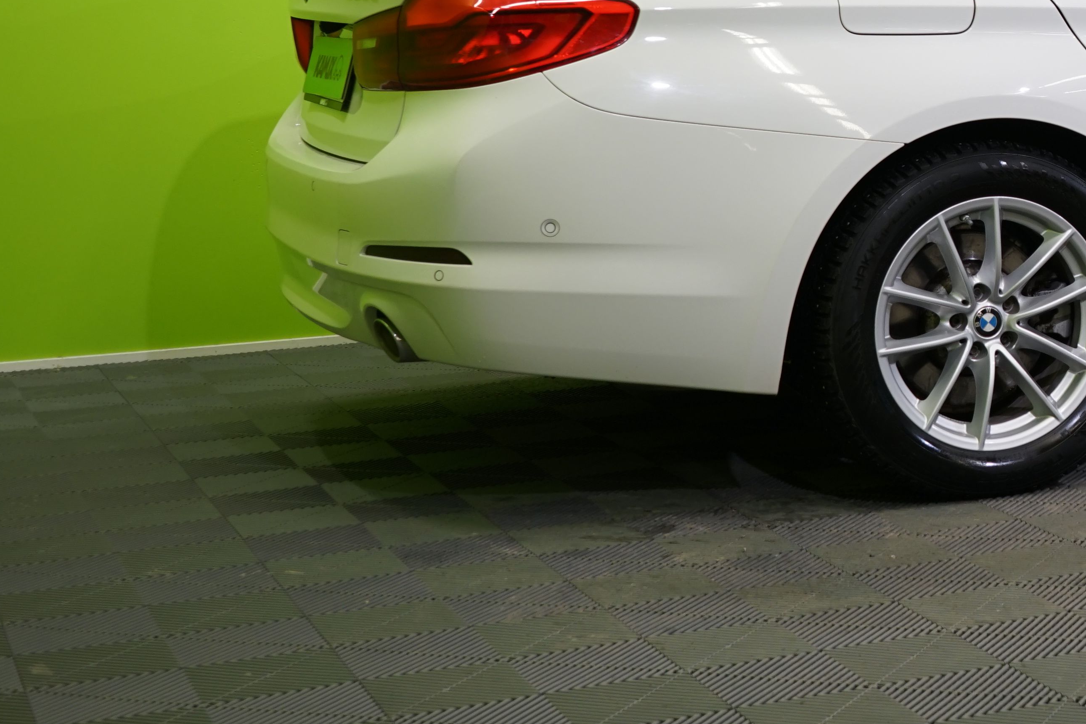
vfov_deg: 17.1
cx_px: 1252
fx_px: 2383
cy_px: 97
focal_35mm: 79
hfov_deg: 23.7
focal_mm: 34
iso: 400
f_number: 5.6
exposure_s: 1/30
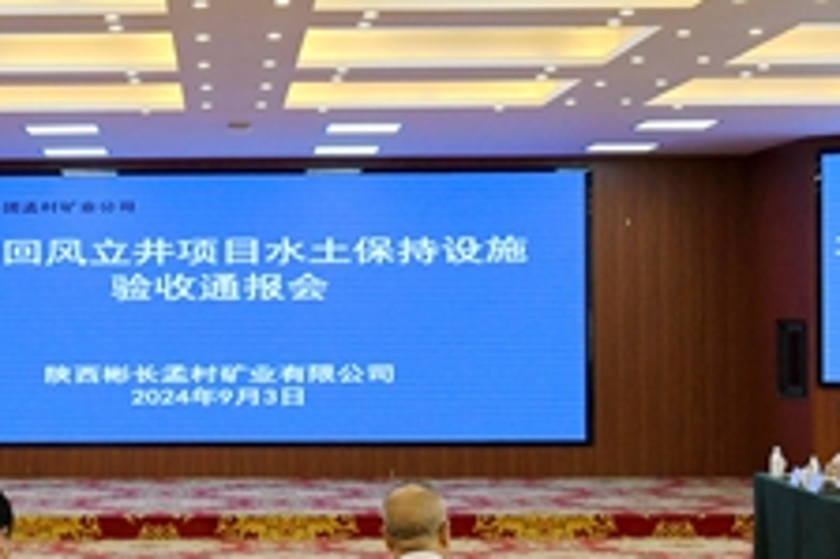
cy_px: 323
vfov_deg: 15.0
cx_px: 221
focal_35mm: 91
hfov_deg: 22.2
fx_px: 2122
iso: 1600
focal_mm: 34
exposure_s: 1/250
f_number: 8
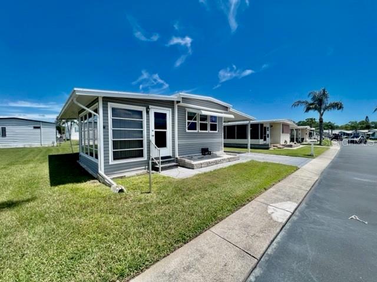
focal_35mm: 13
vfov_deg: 89.9
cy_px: 141
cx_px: 188
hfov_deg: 106.2
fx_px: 142
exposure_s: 1/1698
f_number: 1.8
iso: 32
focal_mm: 1.57
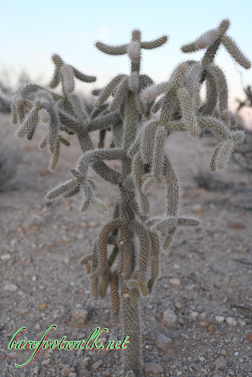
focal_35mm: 50
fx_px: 525
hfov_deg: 27.0
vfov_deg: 39.6
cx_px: 126
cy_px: 188
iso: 200
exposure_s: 1/125
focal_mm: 50
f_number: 3.5
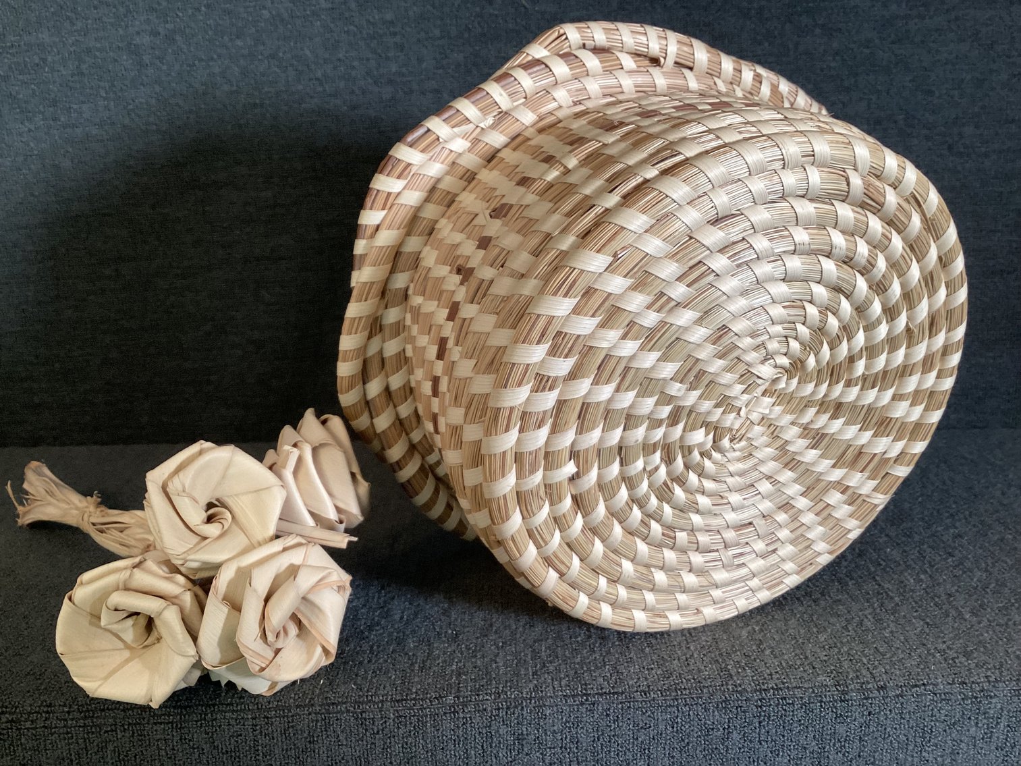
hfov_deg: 58.3
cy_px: 383
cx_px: 510
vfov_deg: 45.4
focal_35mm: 31
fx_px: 914
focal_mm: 3.3
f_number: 2.4
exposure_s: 1/60
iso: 125
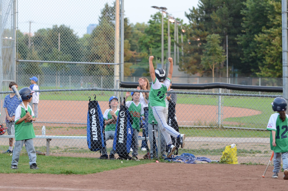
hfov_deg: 12.5
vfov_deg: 8.3
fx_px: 1317
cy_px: 96
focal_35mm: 165
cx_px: 144
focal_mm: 110
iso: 1000
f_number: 3.5
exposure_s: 1/640
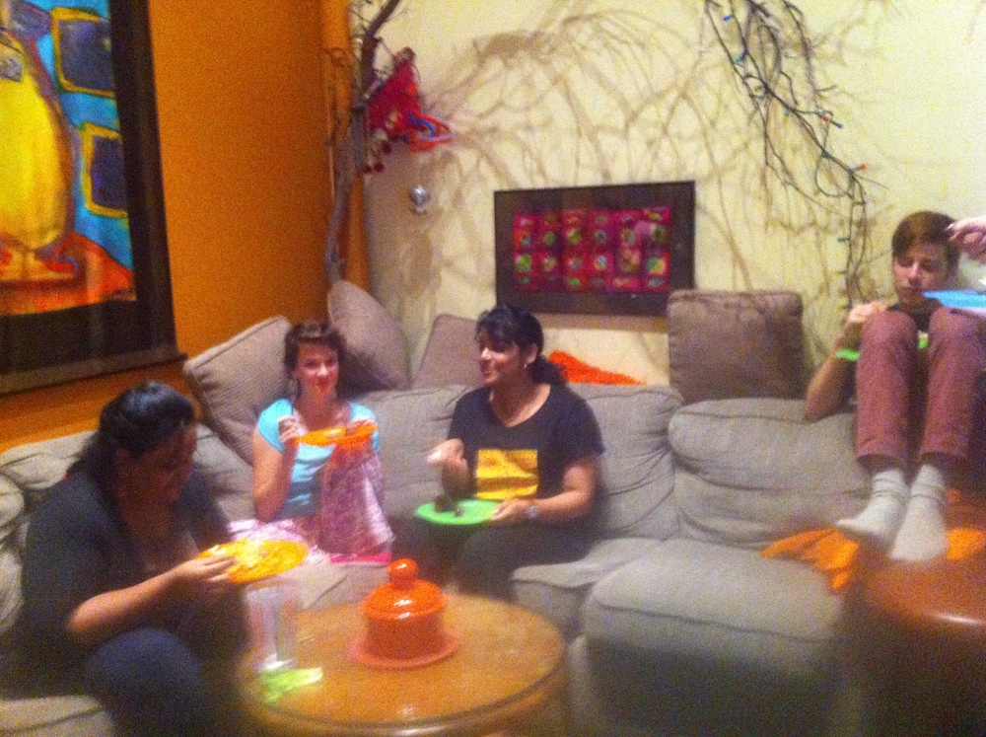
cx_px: 493
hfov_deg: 52.7
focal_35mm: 35
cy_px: 368
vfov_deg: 40.6
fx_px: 996
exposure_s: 1/15
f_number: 2.8
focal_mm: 3.85
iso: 1000
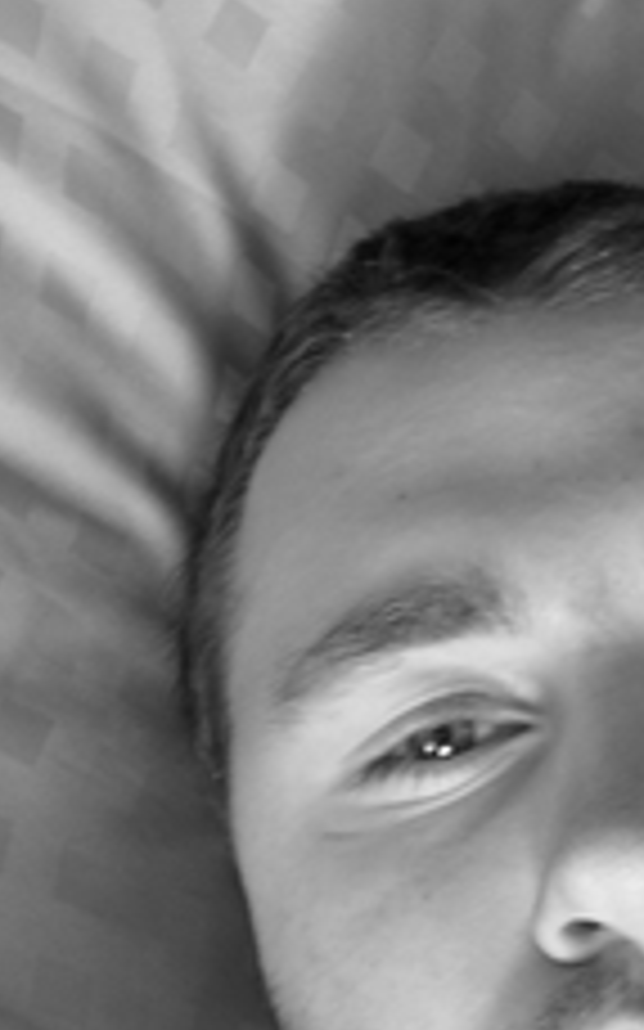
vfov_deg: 24.9
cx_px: 585
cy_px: 877
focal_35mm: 81
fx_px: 2276
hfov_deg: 15.9
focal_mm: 5.8
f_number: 2.8
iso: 50
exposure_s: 1/10.6
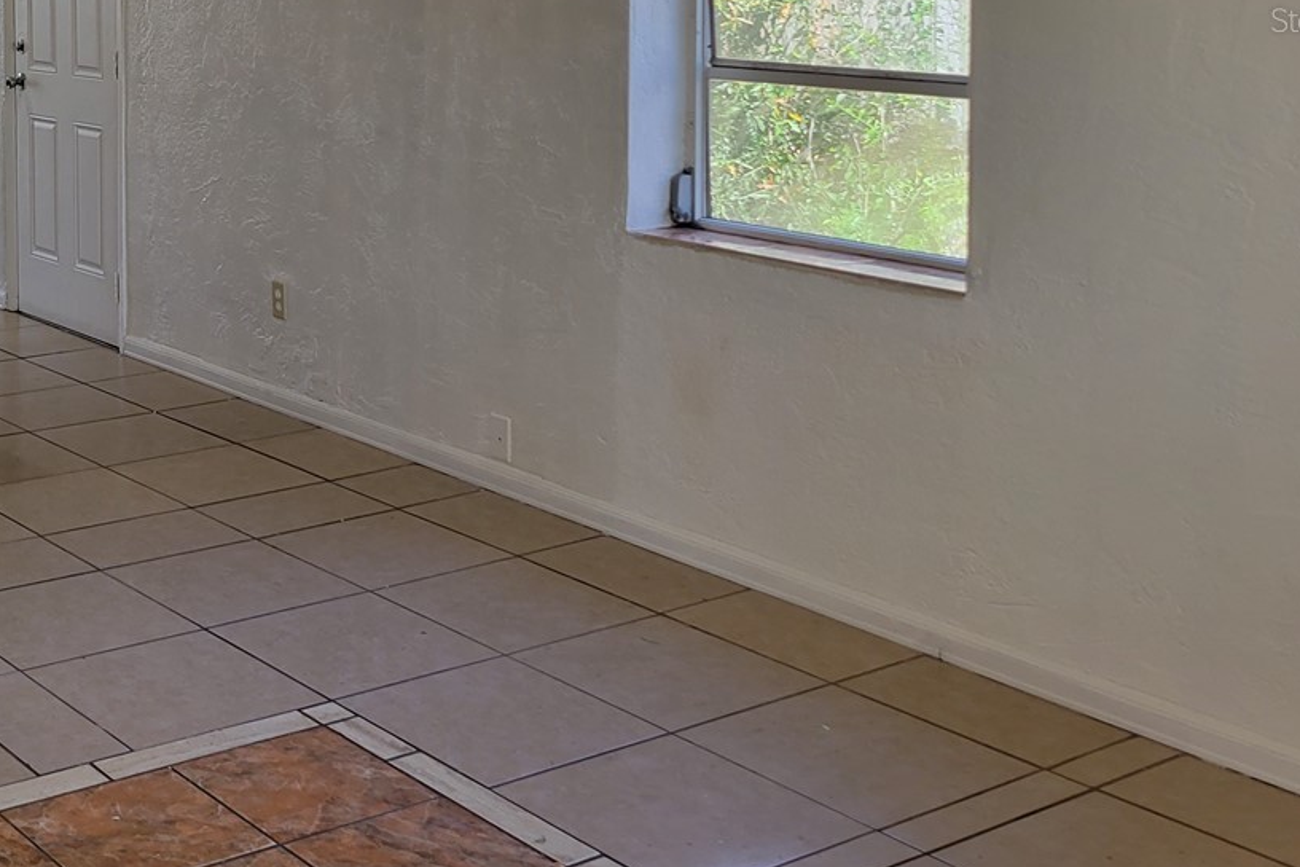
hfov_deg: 35.5
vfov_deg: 24.5
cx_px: 147
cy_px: 19
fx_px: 1914
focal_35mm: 53
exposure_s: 1/120
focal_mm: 5.4
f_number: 1.8
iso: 64
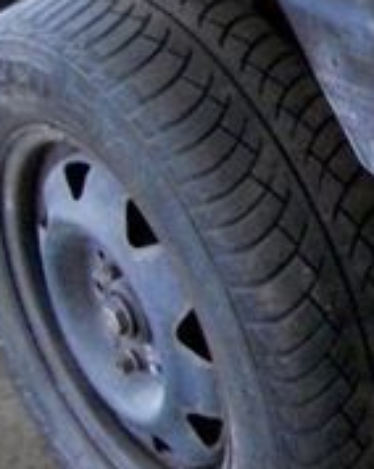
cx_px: 803
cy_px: 13
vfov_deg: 15.4
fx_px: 1705
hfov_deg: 11.1
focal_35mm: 123
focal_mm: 6.3
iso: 800
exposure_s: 1/25
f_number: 3.1
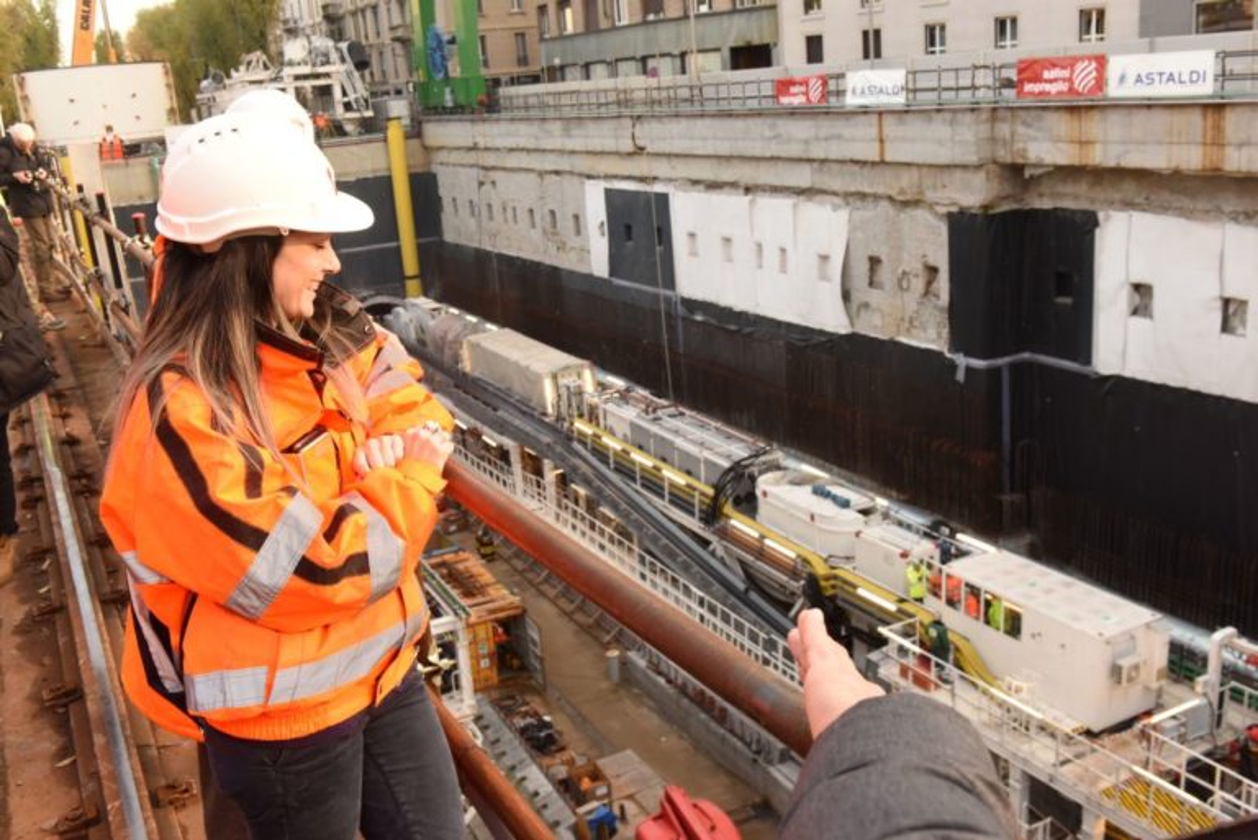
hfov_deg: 54.4
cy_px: 420
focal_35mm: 35
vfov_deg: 37.9
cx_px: 629
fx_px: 1224
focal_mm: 35
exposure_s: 1/200
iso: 1600
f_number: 10
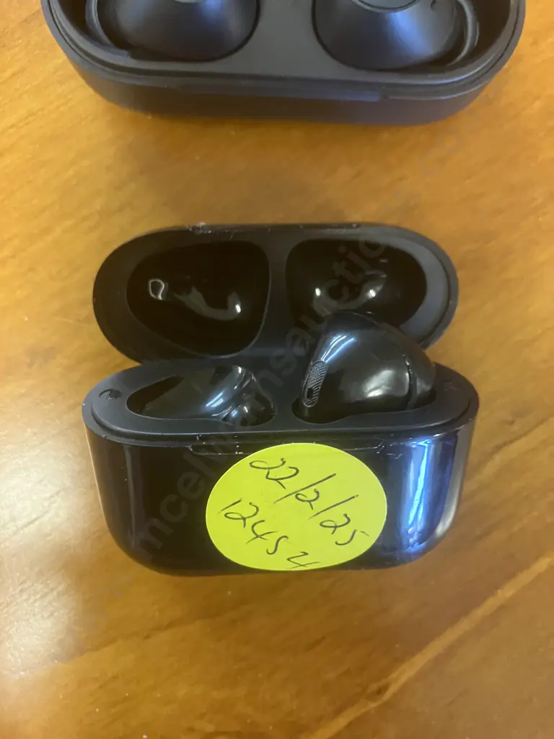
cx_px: 277
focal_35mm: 28
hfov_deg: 49.7
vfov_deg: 63.4
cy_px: 370
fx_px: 597
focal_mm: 3.99
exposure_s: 1/33
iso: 400
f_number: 1.8
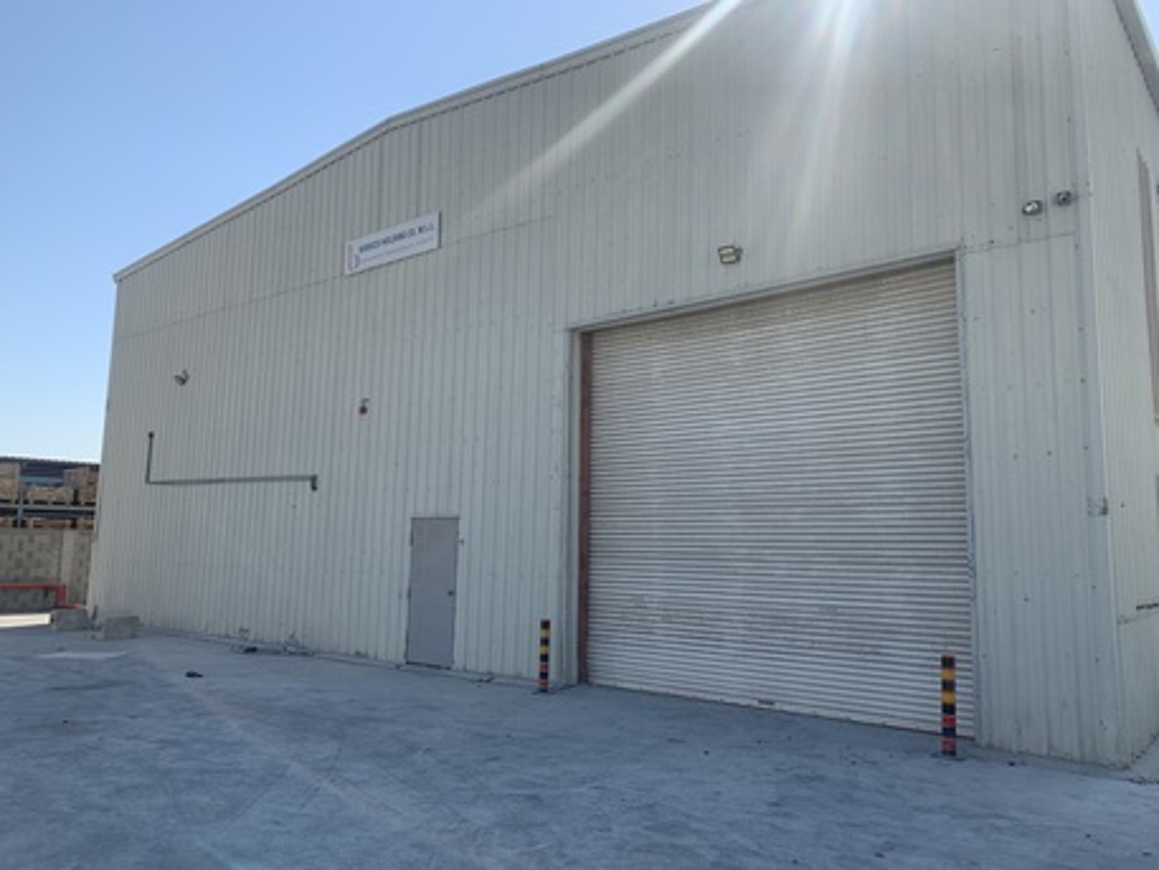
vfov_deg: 53.1
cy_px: 435
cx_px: 580
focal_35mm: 26
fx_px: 871
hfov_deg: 67.3
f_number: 1.8
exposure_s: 1/2611
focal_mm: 4.25
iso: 25
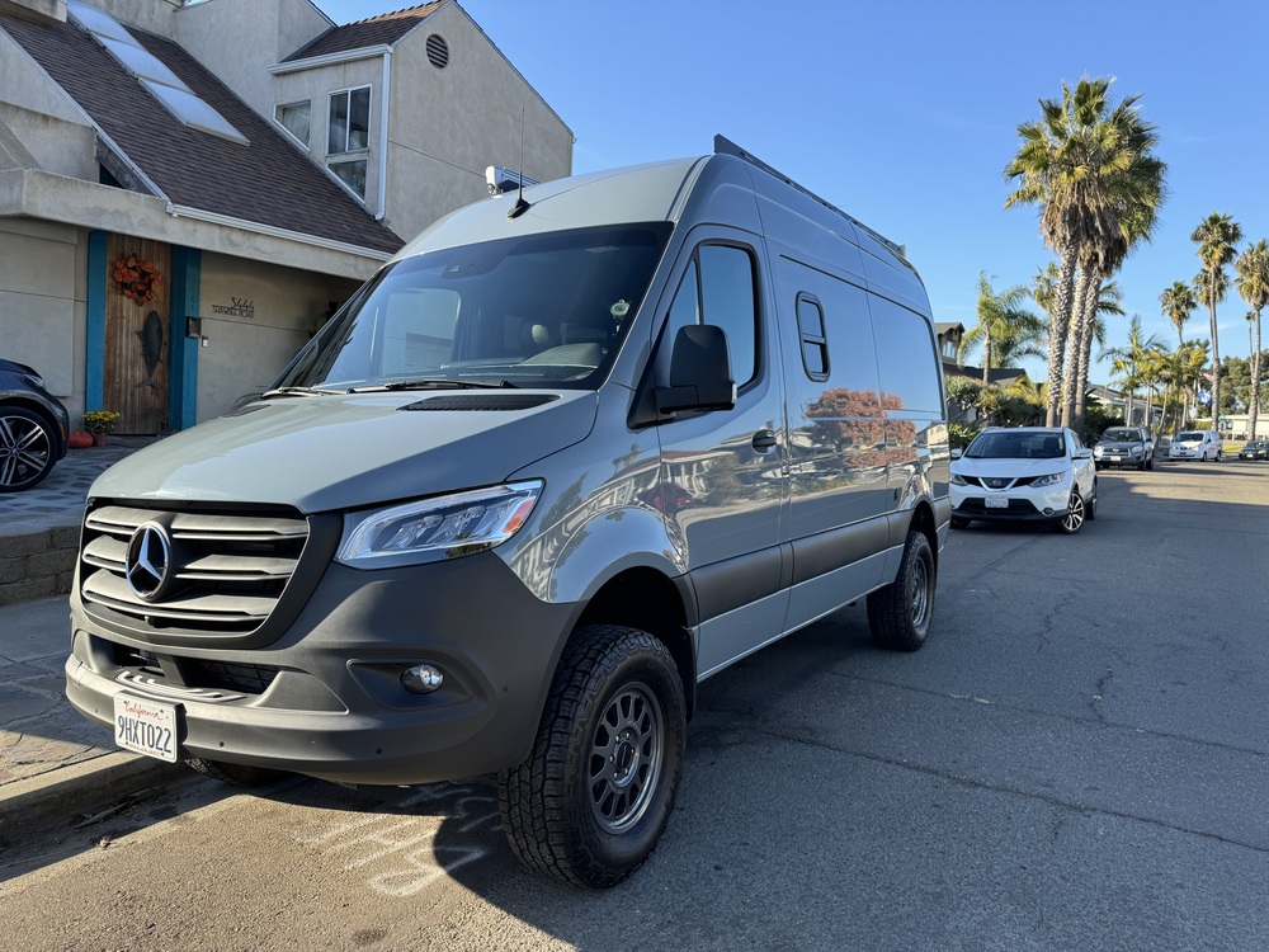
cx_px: 634
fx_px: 880
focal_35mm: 24
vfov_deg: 56.8
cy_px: 476
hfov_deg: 71.6
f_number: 1.78
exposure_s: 1/1215
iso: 80
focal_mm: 6.76
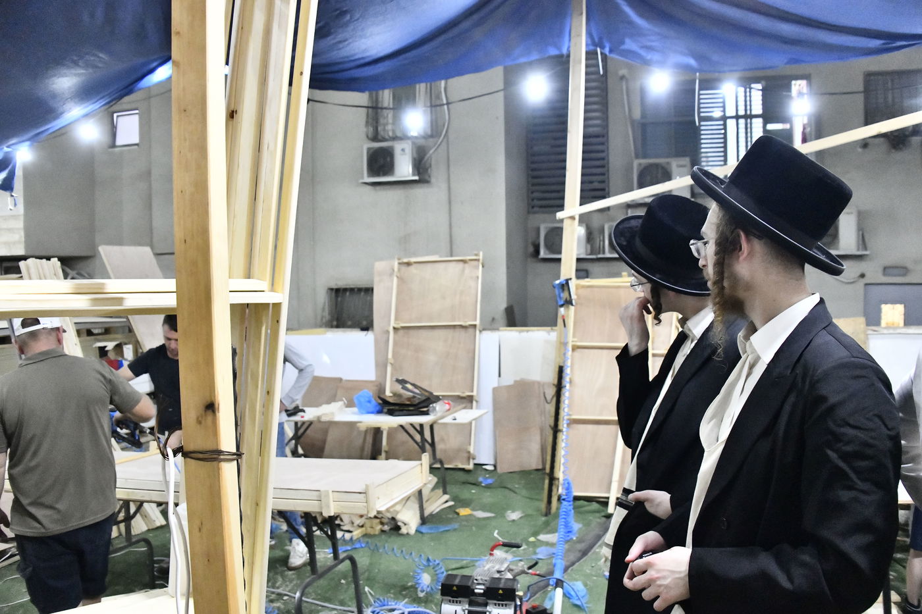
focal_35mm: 28
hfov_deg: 65.5
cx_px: 461
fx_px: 717
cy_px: 307
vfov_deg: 46.4
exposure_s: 1/160
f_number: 5.6
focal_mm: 28
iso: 8000
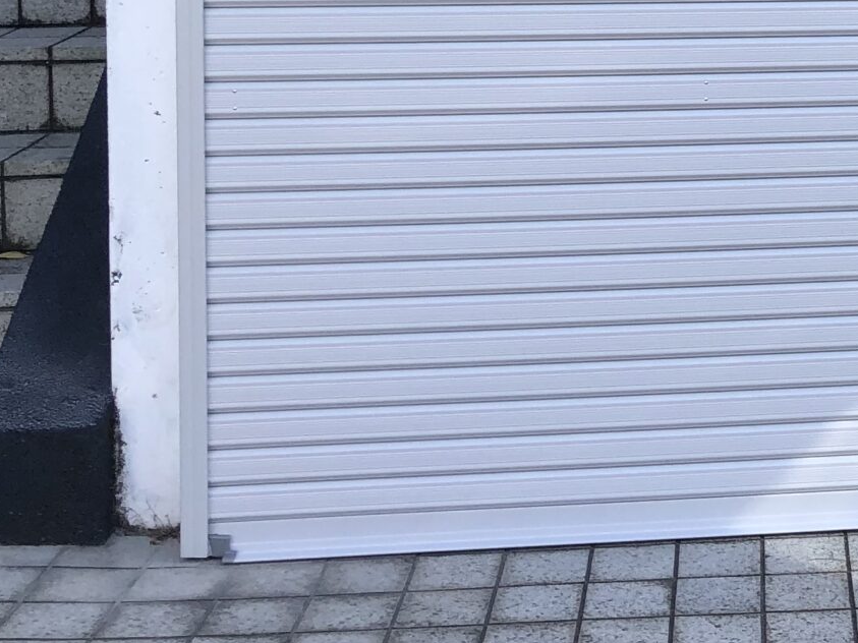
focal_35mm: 85
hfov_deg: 20.8
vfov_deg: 16.7
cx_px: 1133
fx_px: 2107
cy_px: -104
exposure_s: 1/505
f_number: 1.8
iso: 20
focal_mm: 3.99
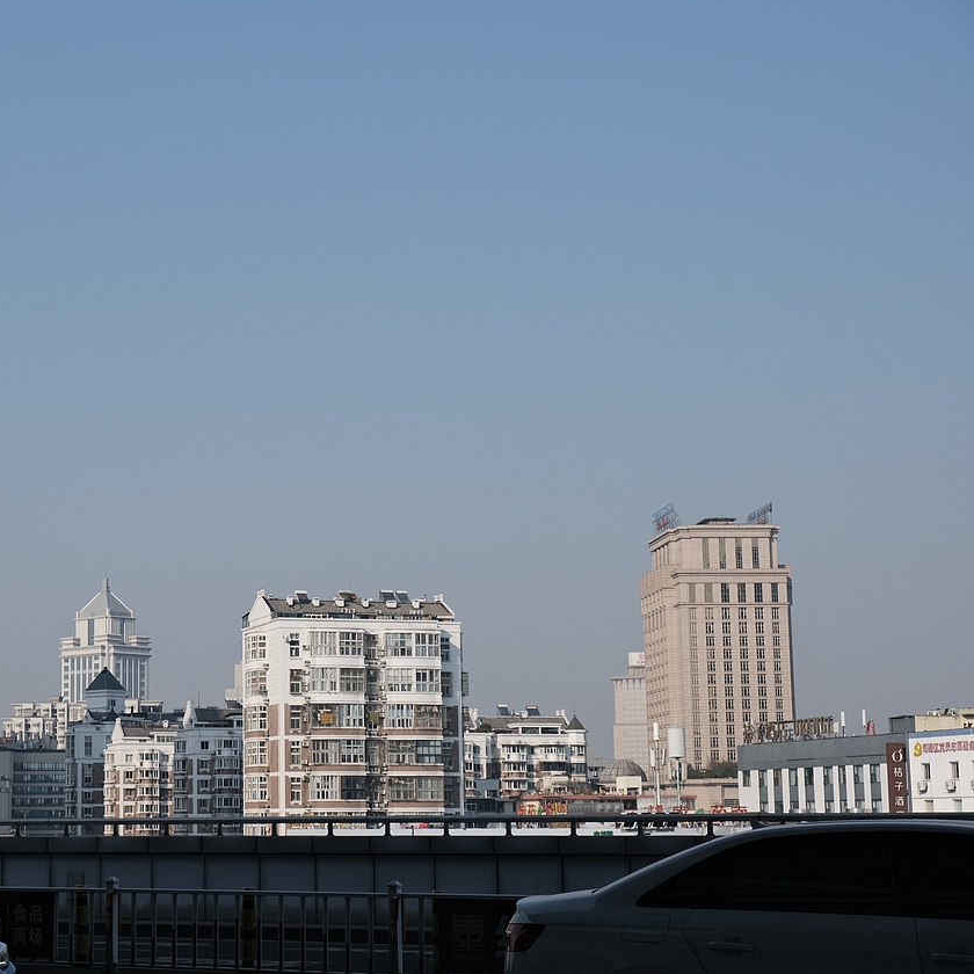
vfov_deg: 26.1
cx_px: 233
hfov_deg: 25.8
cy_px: 481
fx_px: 2101
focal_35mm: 66
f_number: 5.6
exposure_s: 1/1600
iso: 320
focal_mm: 34.3
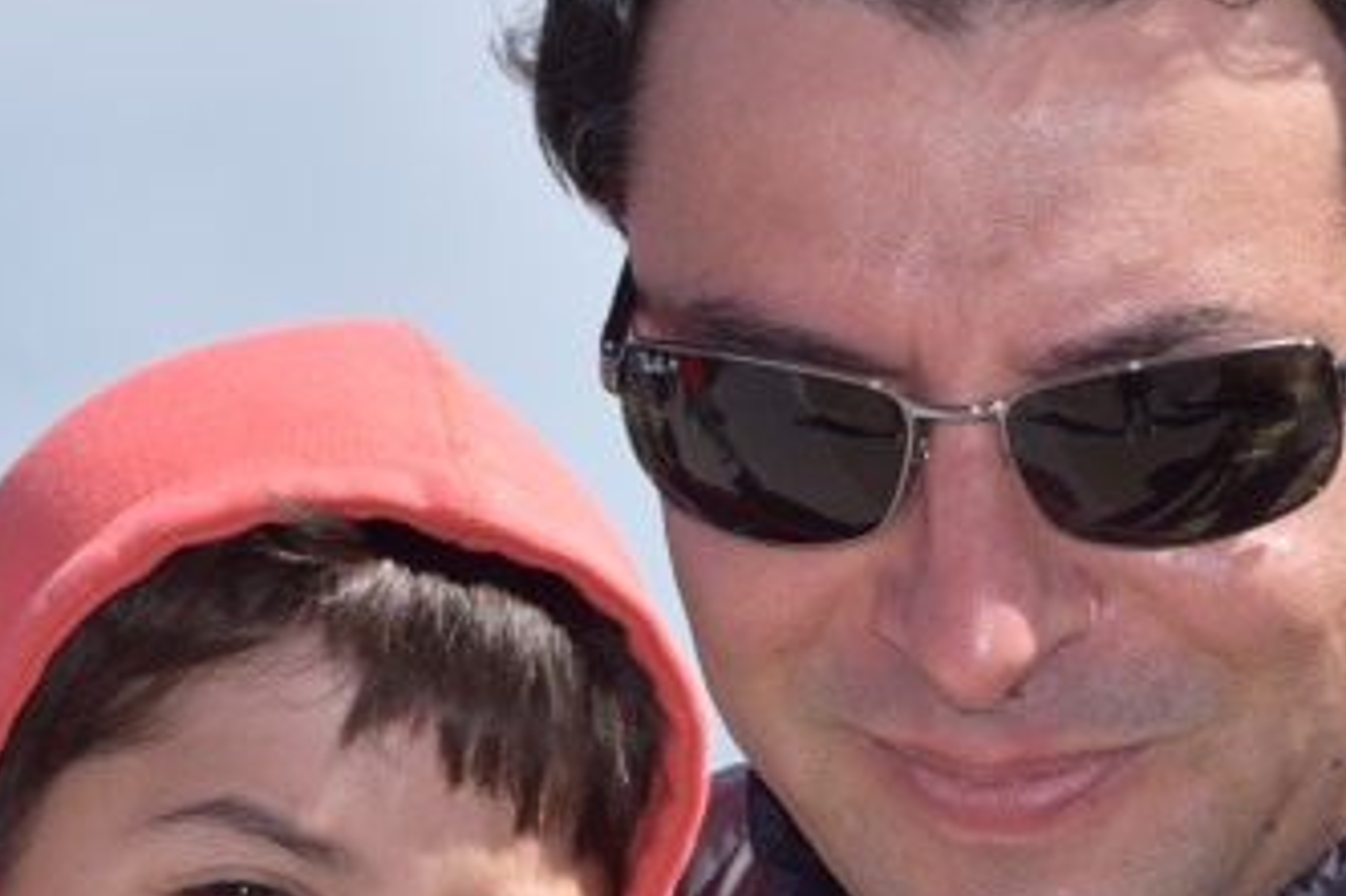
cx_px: 1512
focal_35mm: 222
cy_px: 511
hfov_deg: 9.2
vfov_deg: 6.2
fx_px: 8296
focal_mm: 48
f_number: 10
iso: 100
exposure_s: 1/200
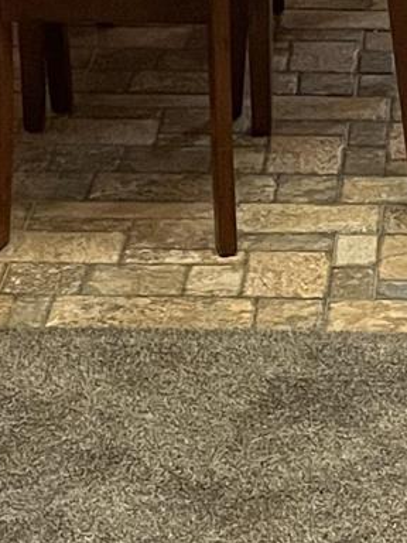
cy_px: -301
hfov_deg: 9.5
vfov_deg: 12.0
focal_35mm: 156
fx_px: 2446
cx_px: 339
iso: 500
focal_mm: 4.2
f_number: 1.6
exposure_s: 1/60
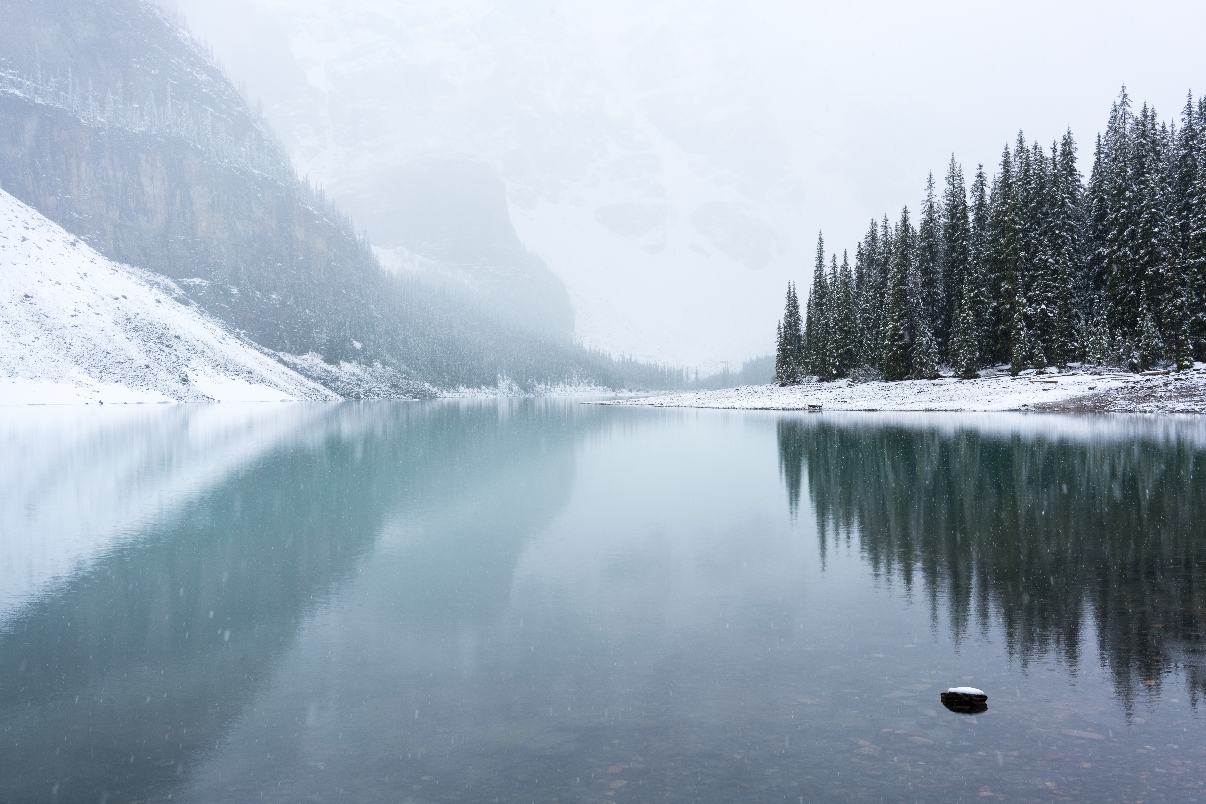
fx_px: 1173
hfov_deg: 54.4
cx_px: 603
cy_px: 402
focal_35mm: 35
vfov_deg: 37.9
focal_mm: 35
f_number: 8
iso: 100
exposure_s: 1/200
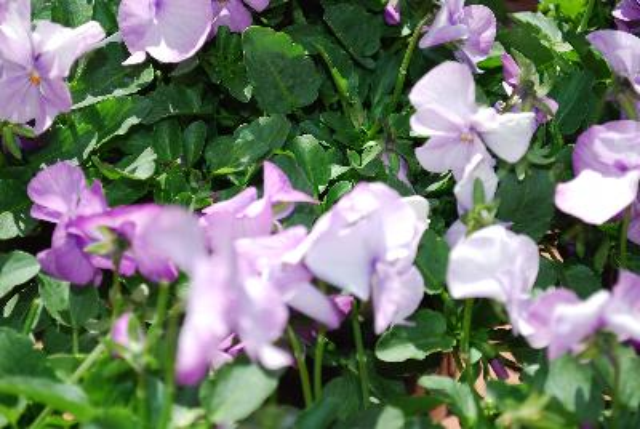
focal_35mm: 82
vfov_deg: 16.6
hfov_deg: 24.6
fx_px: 1469
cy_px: 214
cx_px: 320
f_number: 5.6
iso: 100
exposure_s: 1/200
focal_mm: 55
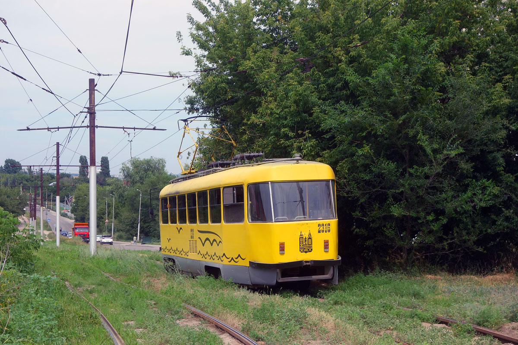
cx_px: 259
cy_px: 172
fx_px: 921
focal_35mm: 64
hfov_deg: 31.4
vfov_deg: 21.2
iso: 125
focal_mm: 23.82
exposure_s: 1/500
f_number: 5
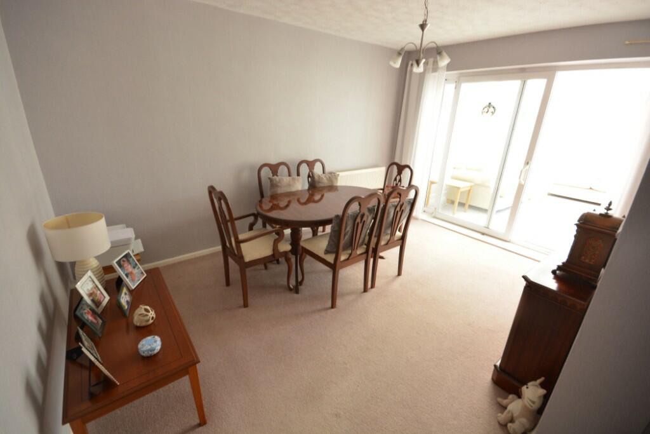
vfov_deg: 77.3
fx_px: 271
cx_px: 325
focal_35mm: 15
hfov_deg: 100.4
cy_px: 217
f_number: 8
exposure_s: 1/5
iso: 400
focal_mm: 10
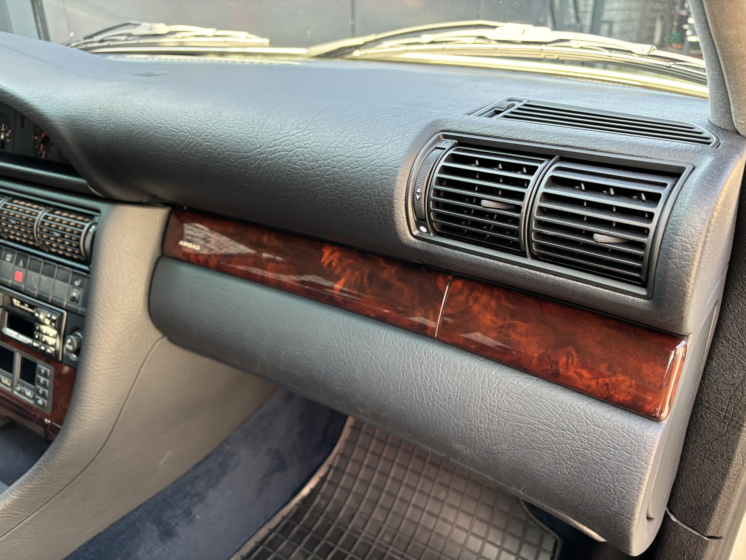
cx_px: 373
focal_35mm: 26
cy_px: 280
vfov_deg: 53.1
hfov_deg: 67.3
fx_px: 560
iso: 125
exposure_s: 1/110
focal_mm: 5.96
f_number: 1.6
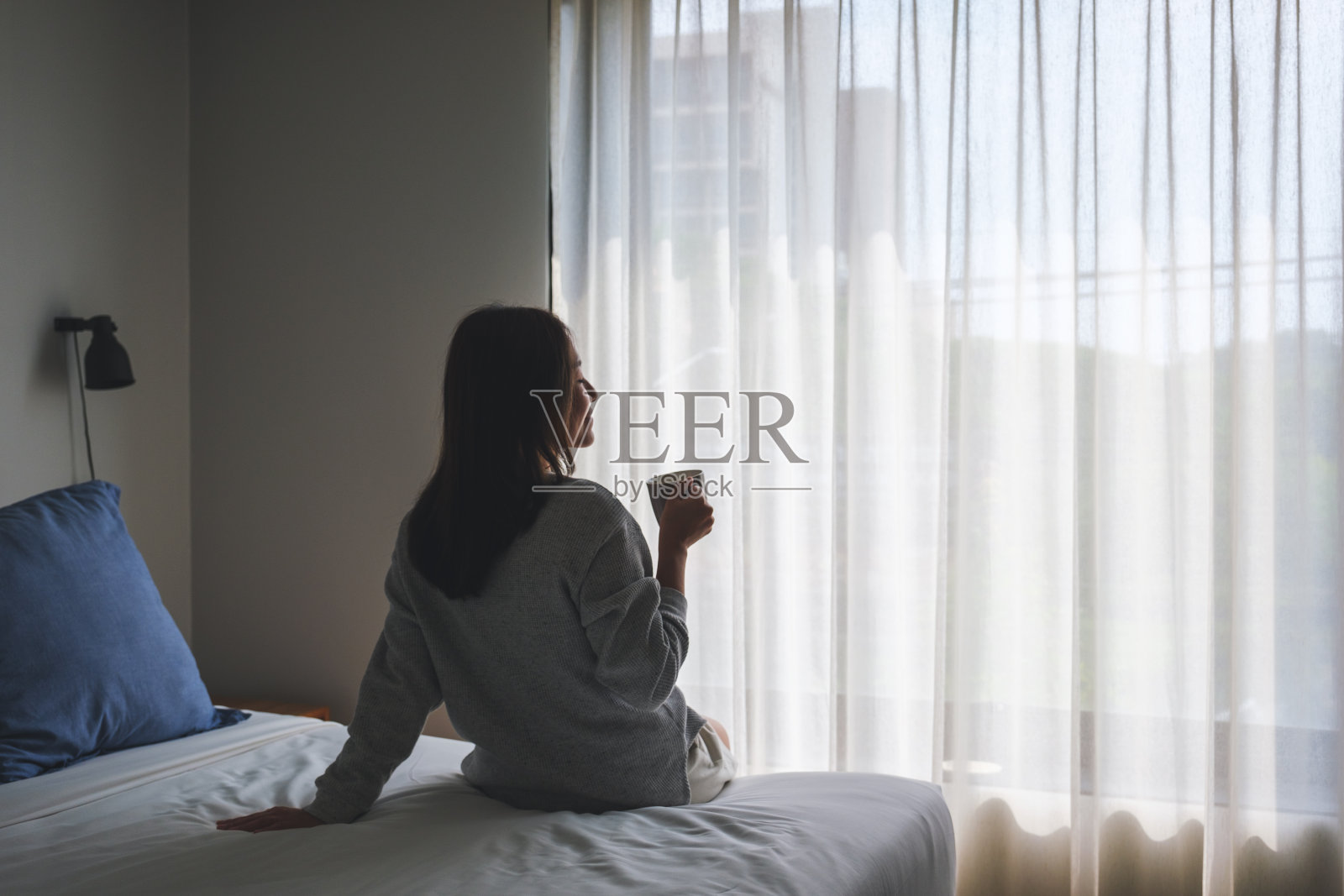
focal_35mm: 40
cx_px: 672
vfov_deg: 33.4
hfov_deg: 48.5
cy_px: 448
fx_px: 1493
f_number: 2.8
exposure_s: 1/680
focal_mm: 26.6
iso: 160
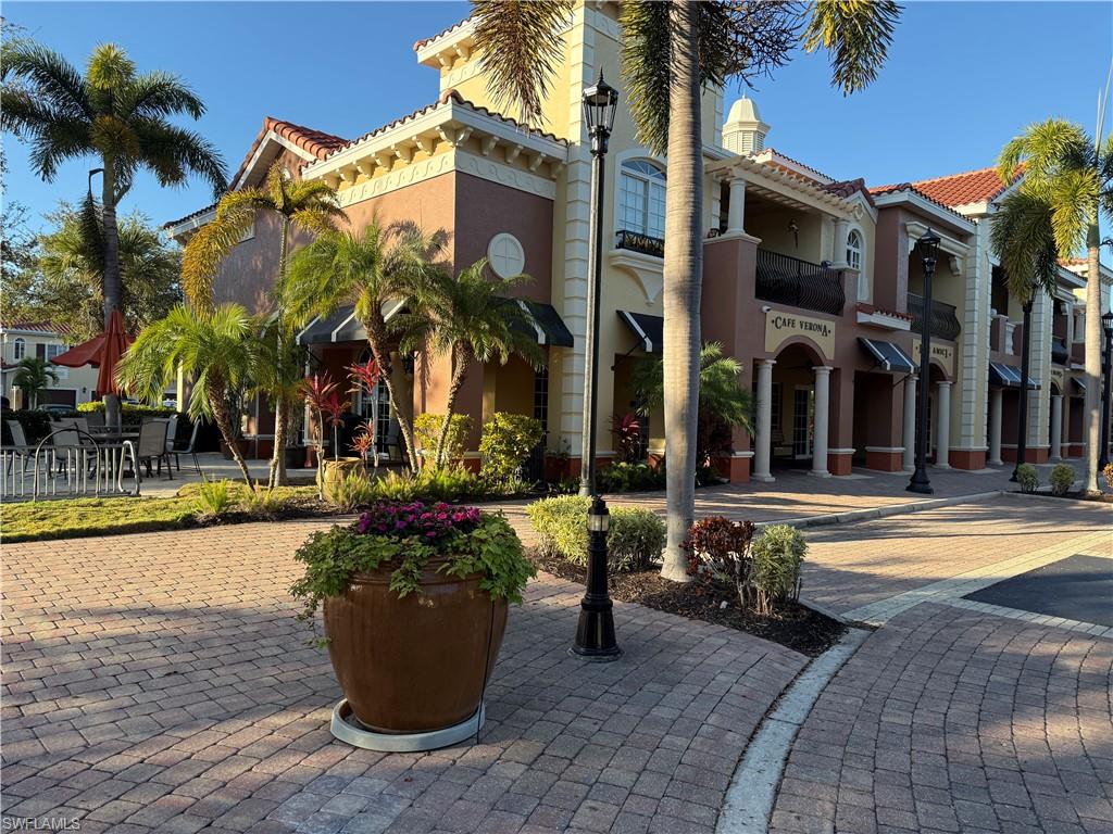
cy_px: 417
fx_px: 772
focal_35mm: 24
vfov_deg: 56.8
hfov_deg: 71.6
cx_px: 556
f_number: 1.78
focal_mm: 6.76
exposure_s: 1/1493
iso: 100
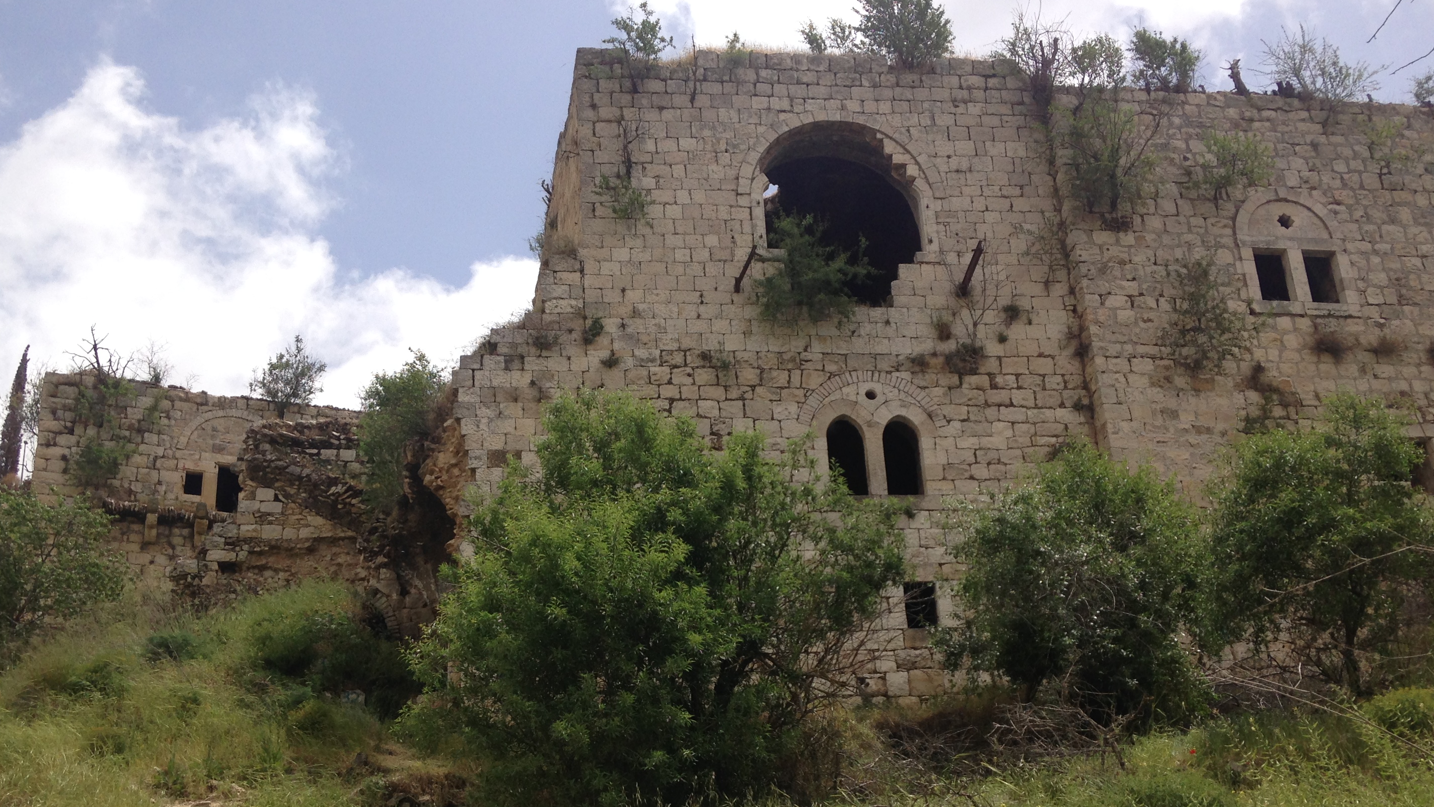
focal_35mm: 41
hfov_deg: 49.4
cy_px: 545
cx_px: 731
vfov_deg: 28.8
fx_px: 1559
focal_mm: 4.12
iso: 50
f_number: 2.4
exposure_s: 1/2088
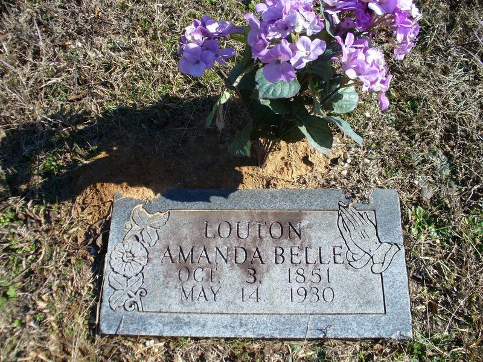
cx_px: 242
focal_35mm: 37
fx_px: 516
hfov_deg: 50.1
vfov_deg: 38.7
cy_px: 181
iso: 80
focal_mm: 6.1
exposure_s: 1/200
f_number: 5.6
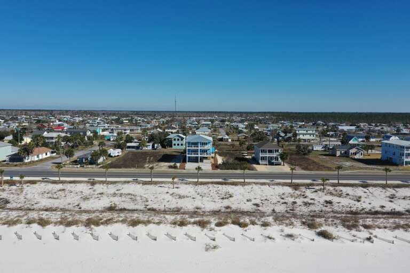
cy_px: 136
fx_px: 319
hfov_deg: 65.5
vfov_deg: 46.4
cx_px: 205
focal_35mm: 28
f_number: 6.3
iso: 100
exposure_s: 1/640
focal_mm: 10.26
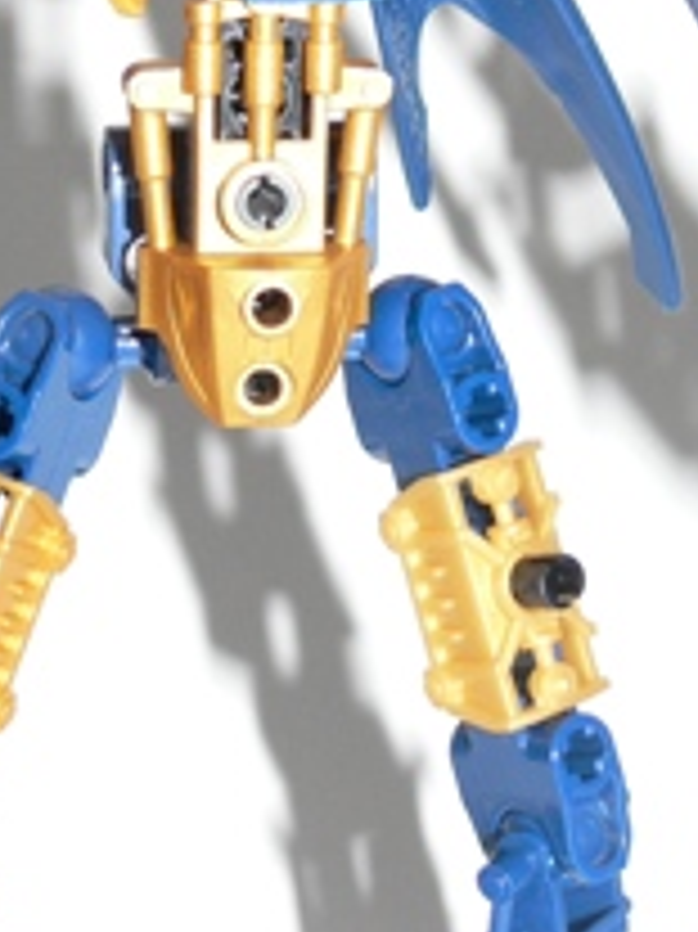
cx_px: 232
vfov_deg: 18.3
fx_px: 2826
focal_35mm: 105
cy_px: 23
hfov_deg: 14.1
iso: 100
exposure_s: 1/30
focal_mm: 7.4
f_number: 2.8
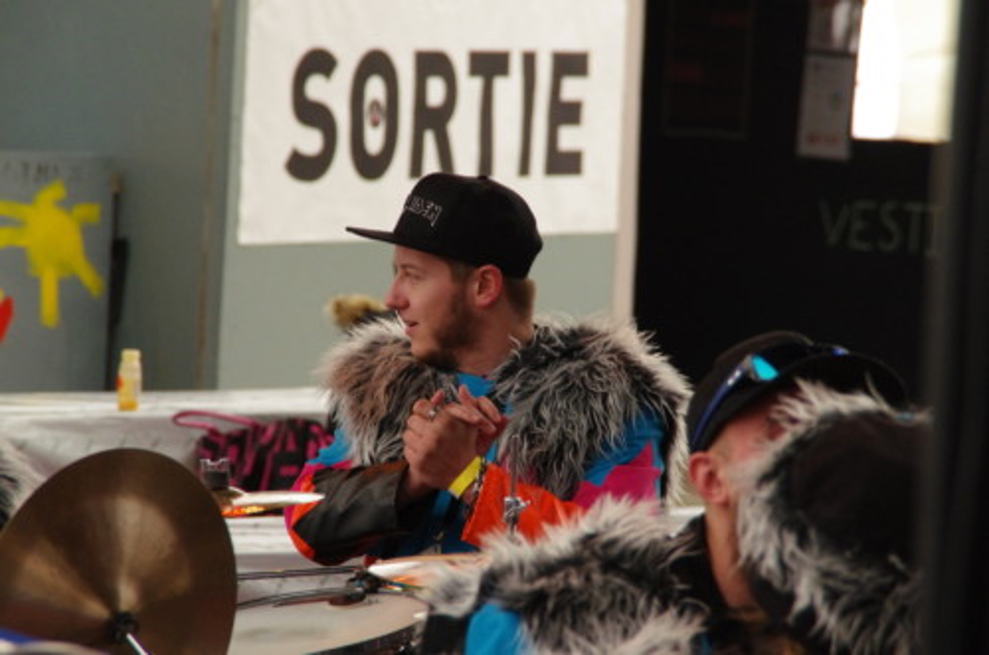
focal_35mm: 300
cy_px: 328
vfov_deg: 4.6
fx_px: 8223
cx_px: 494
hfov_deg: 6.9
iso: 3200
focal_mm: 200
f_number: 9
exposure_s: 1/250
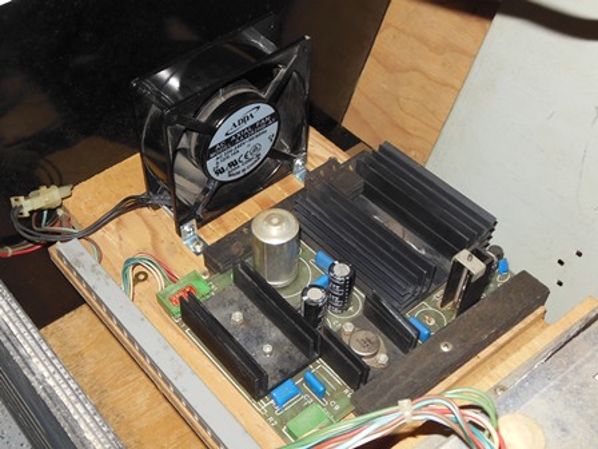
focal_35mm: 38
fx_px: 656
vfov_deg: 37.7
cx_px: 299
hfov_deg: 49.0
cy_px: 224
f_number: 3.6
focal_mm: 6.8
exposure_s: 1/30
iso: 200
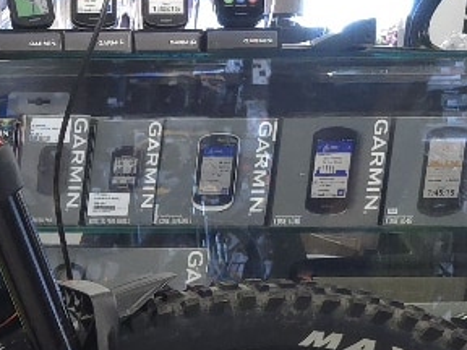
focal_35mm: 128
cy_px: 562
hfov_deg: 12.9
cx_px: -545
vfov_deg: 11.0
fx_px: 1727
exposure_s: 1/50
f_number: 1.7
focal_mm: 6.3
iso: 400
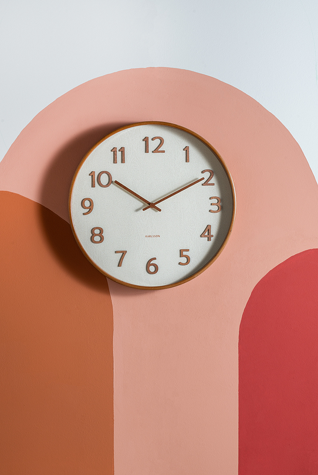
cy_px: 234
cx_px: 153
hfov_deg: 8.9
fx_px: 2050
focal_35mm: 155
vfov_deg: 13.2
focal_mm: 145
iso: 100
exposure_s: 1/100
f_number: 13
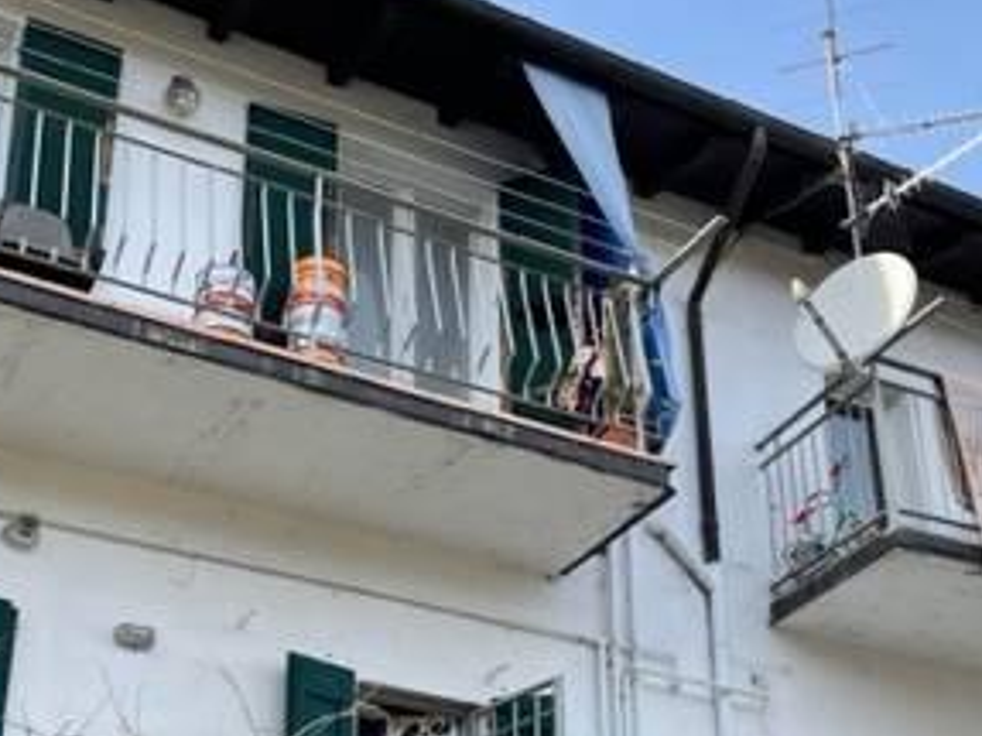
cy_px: 630
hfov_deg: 33.2
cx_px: 441
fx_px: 1645
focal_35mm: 58
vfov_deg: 24.6
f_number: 1.6
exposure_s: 1/969
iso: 32
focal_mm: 5.1
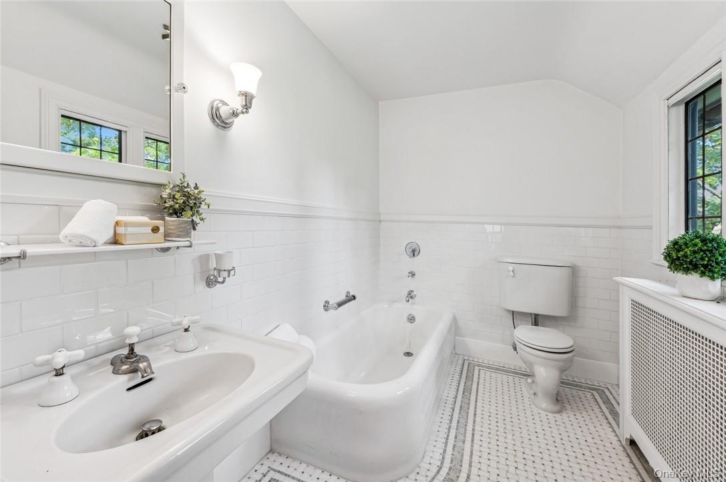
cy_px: 241
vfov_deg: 81.1
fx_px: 282
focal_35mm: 14
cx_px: 363
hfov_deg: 104.3
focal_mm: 14
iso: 200
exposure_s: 1/5
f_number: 11
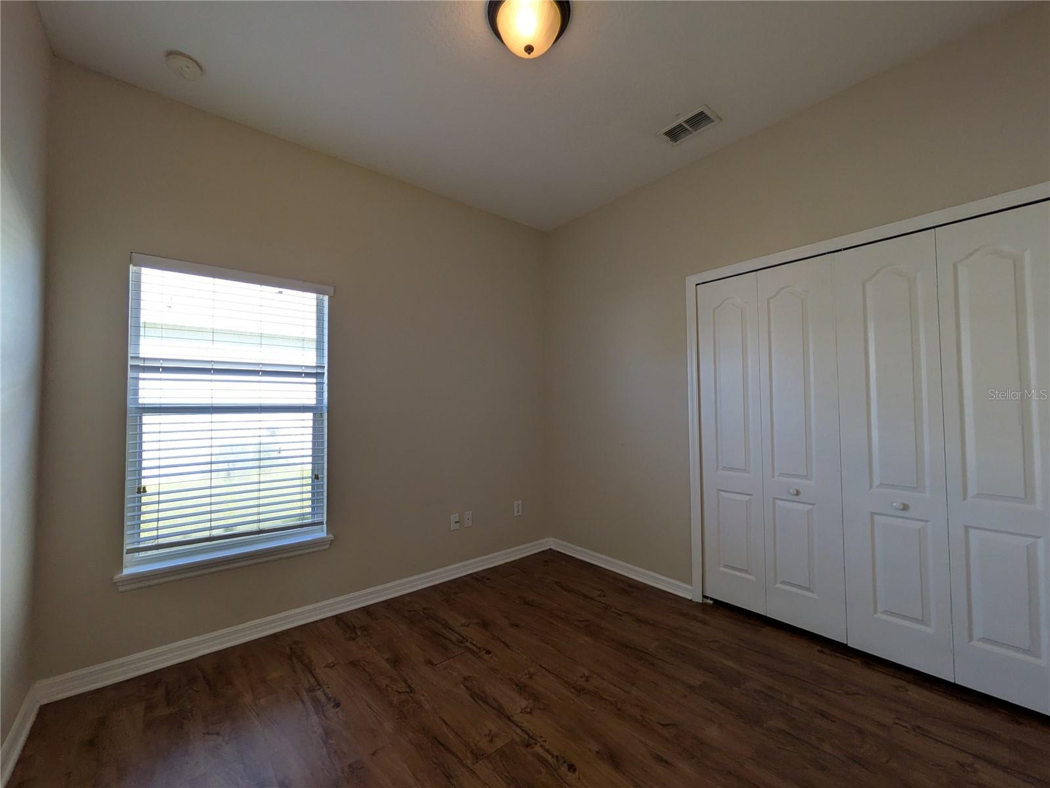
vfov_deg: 85.7
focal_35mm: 14
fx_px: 425
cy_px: 394
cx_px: 525
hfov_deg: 102.1
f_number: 2.2
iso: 62
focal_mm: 1.83
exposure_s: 1/192
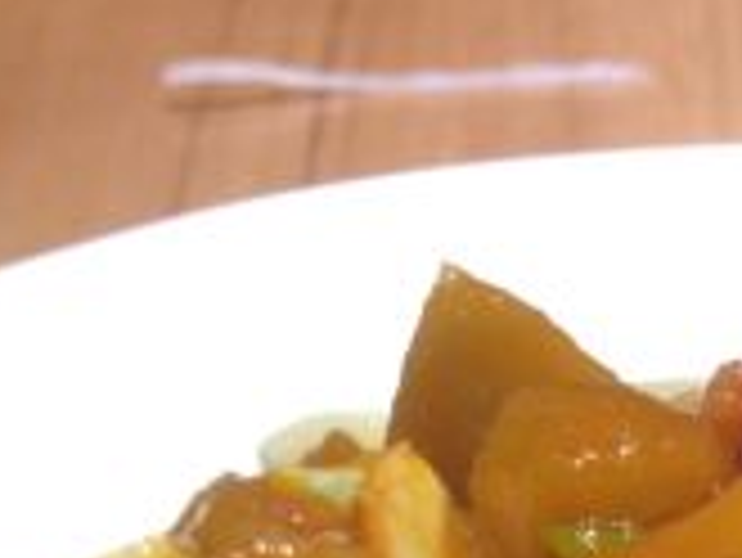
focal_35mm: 140
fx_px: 3003
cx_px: 962
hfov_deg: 13.6
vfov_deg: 9.9
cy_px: 1064
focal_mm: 4.12
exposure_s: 1/40
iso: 64
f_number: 2.4
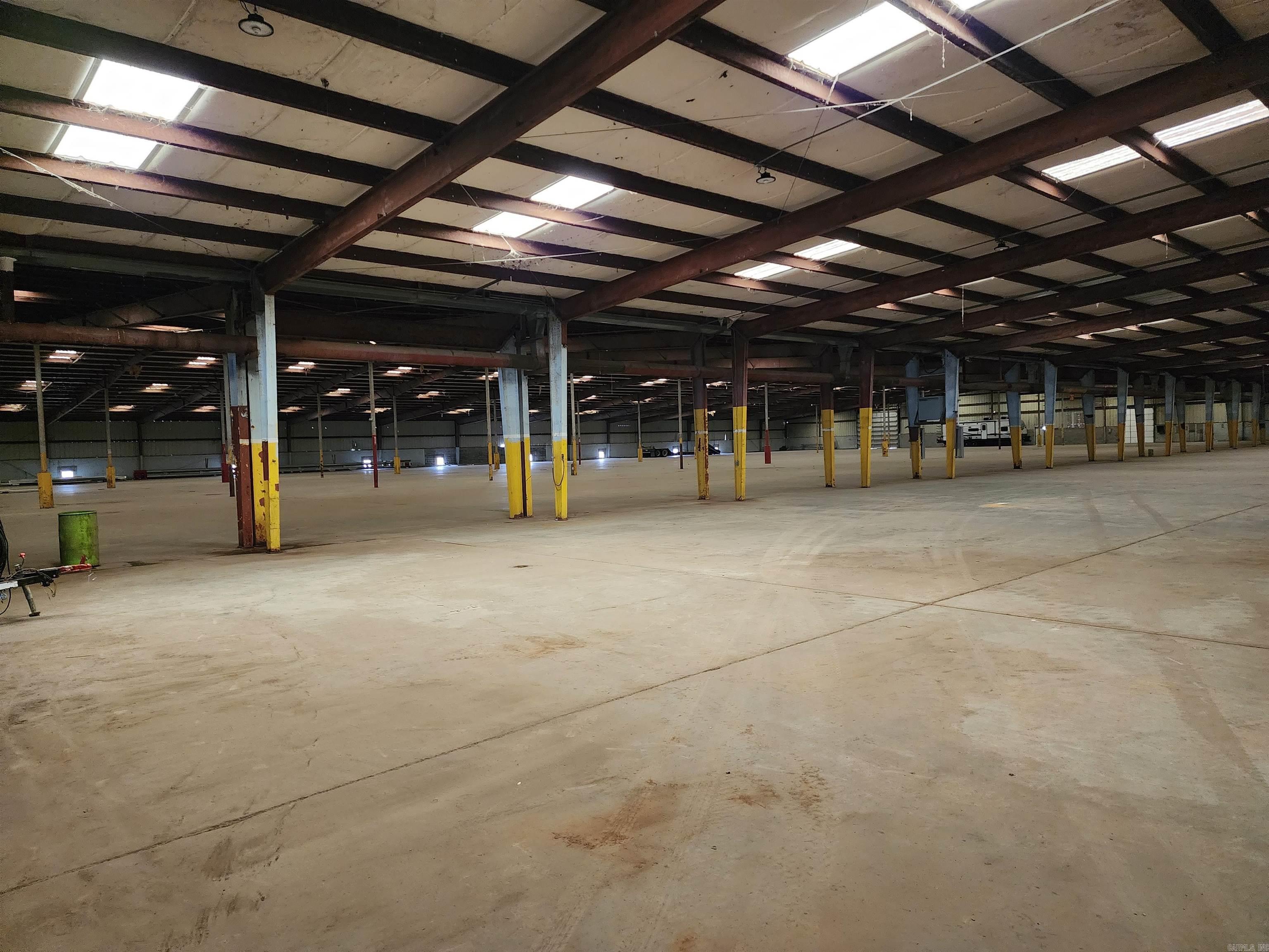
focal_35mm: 23
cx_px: 634
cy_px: 476
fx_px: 843
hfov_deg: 73.9
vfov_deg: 58.9
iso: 800
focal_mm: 6.4
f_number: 1.8
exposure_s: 1/60
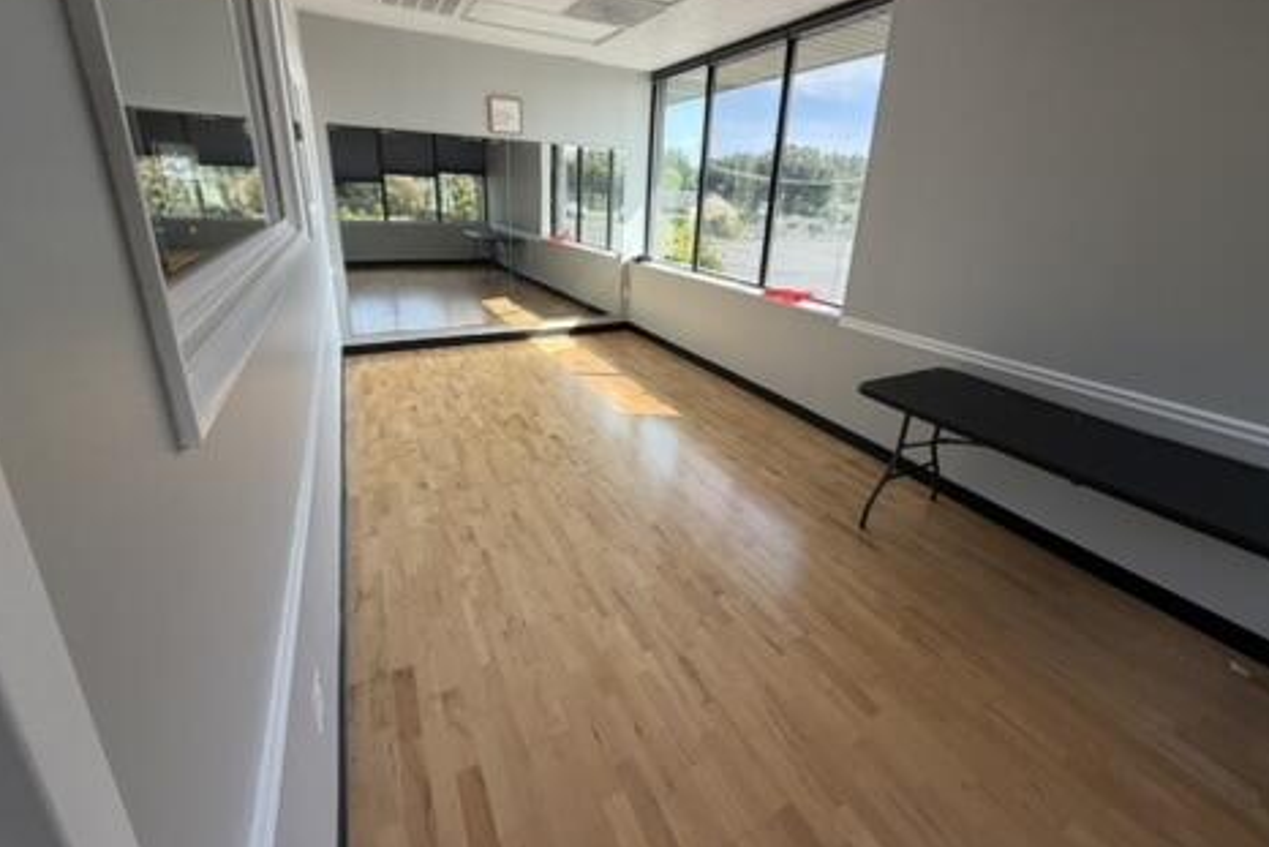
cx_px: 634
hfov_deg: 100.4
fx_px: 529
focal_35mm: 15
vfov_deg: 76.9
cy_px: 362
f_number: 2.2
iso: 200
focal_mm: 2.22
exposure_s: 1/121
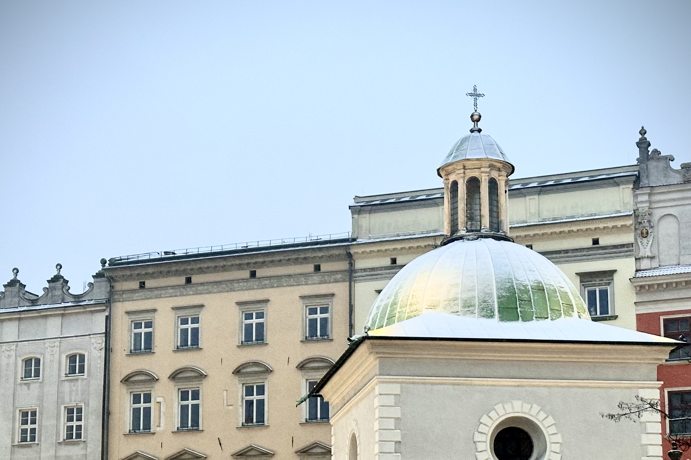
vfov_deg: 18.0
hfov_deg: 27.0
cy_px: 379
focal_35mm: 75
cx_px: 342
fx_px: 1439
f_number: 1.78
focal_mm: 6.86
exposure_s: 1/33
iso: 320
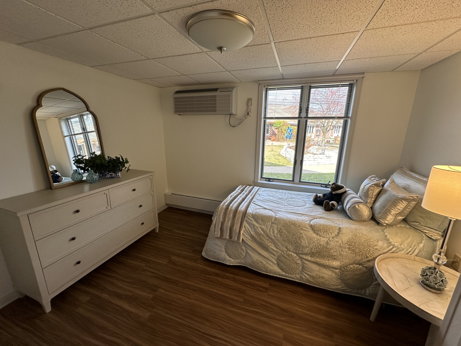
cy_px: 173
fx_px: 186
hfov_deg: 102.1
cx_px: 230
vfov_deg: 85.7
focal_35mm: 14
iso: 80
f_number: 2.2
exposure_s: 1/120
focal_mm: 2.22
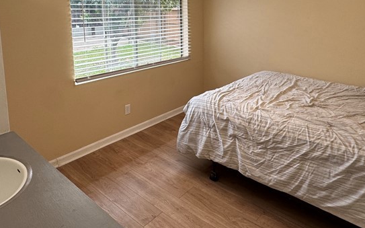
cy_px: 48
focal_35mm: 28
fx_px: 278
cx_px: 183
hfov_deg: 66.5
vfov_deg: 42.6
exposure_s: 1/120
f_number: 2.2
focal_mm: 2.22
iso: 80
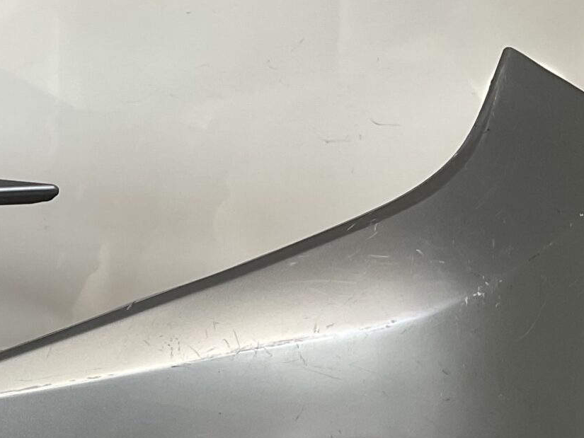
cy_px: 430
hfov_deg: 20.1
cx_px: -161
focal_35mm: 90
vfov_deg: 16.1
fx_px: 1519
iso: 20
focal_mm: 3
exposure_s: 1/100
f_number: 1.8
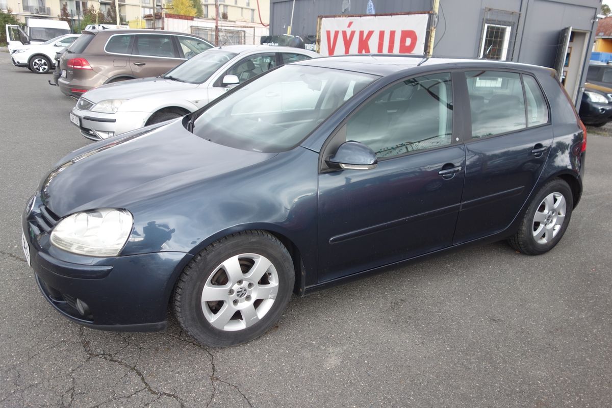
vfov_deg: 46.4
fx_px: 476
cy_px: 204
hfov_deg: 65.5
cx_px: 306
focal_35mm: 28
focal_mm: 10.4
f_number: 2.2
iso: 125
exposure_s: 1/100
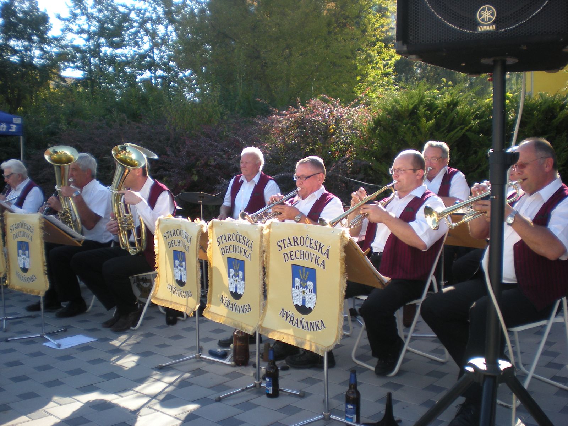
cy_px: 213
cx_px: 284
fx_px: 624
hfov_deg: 49.0
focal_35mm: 38
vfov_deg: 37.7
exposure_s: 1/213
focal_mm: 6.3
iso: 64
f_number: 3.1
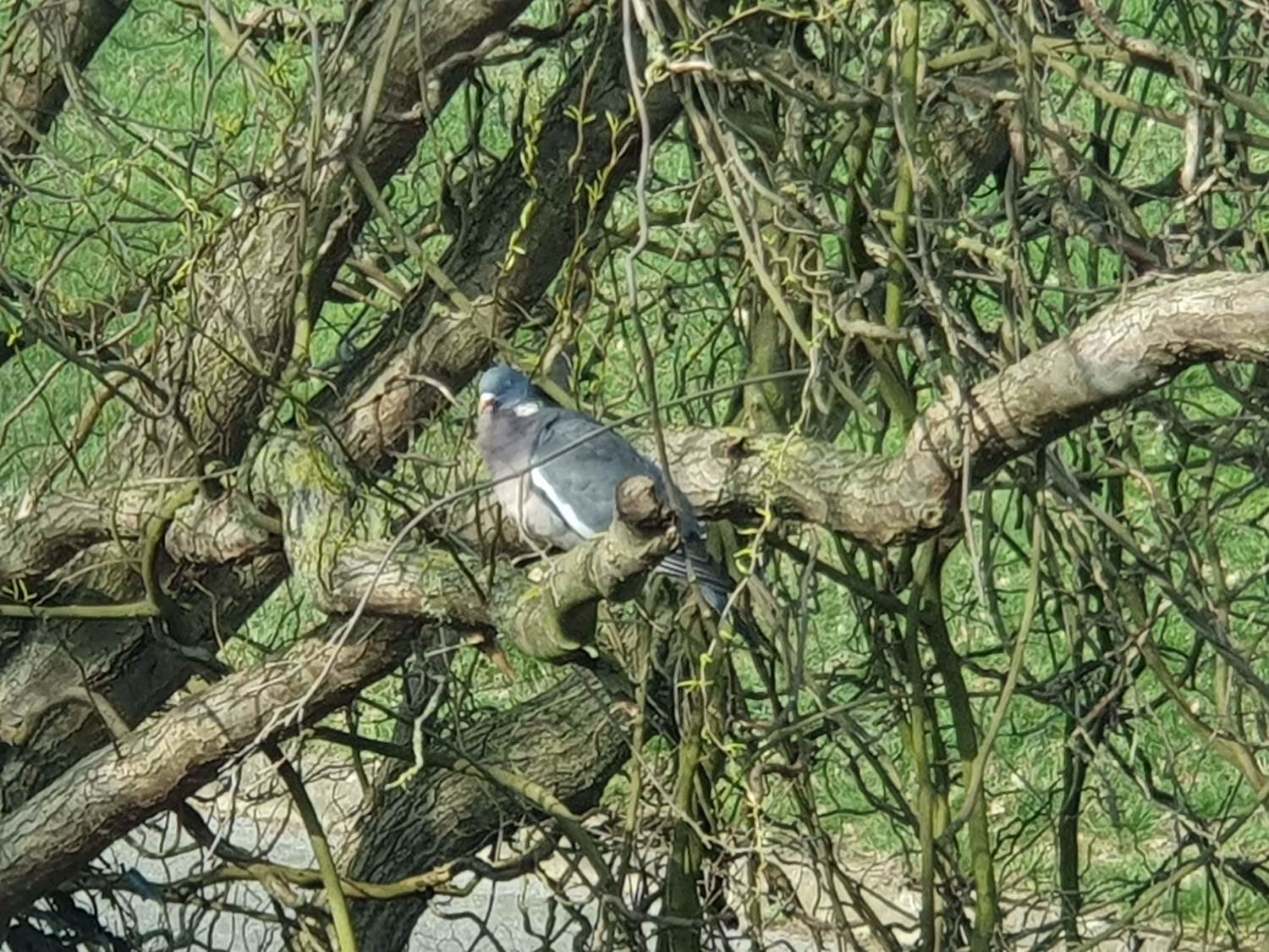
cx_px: 634
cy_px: 476
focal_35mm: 52
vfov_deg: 28.0
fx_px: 1906
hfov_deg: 36.8
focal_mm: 6
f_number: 2.4
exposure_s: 1/286
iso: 50
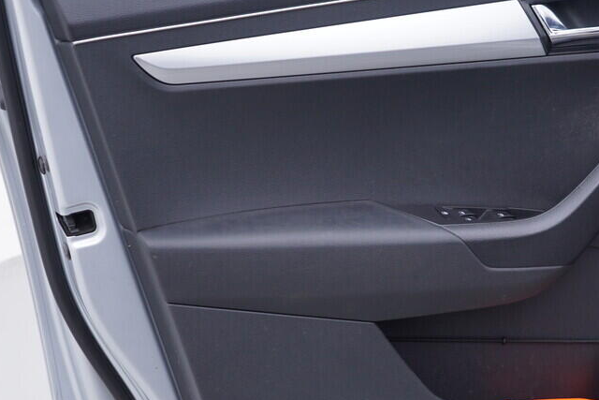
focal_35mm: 81
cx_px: 496
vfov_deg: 16.9
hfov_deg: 24.6
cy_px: 230
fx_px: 1348
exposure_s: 1/50
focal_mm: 24
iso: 125
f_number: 3.2
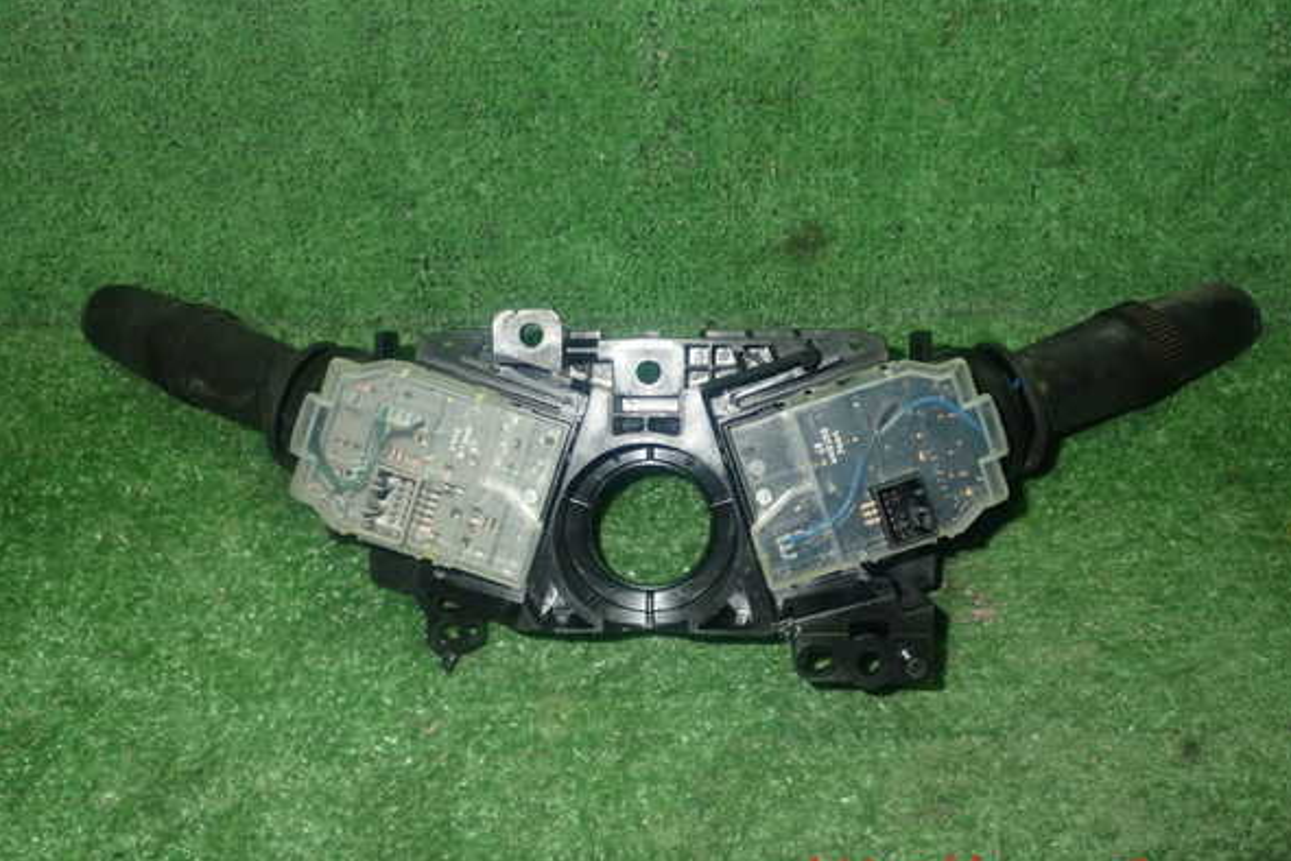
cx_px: 649
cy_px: 415
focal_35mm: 38
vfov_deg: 35.0
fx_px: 1363
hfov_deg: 50.7
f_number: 7.1
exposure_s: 1/40
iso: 800
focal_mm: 6.37
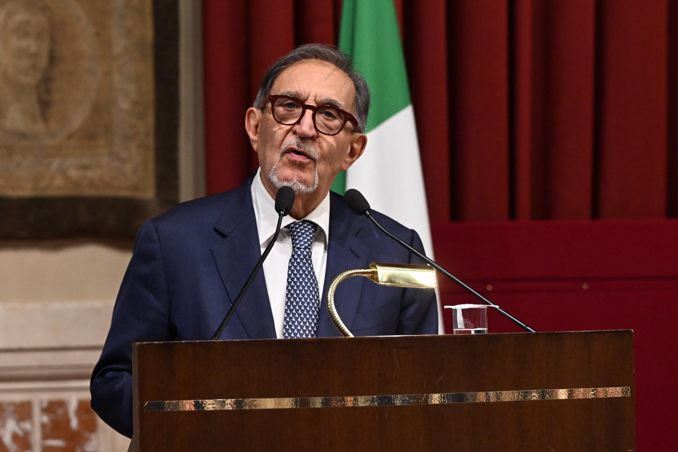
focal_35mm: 200
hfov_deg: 10.3
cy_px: 226
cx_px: 339
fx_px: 3766
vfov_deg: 6.9
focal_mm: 200
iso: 4000
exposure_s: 1/250
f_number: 5
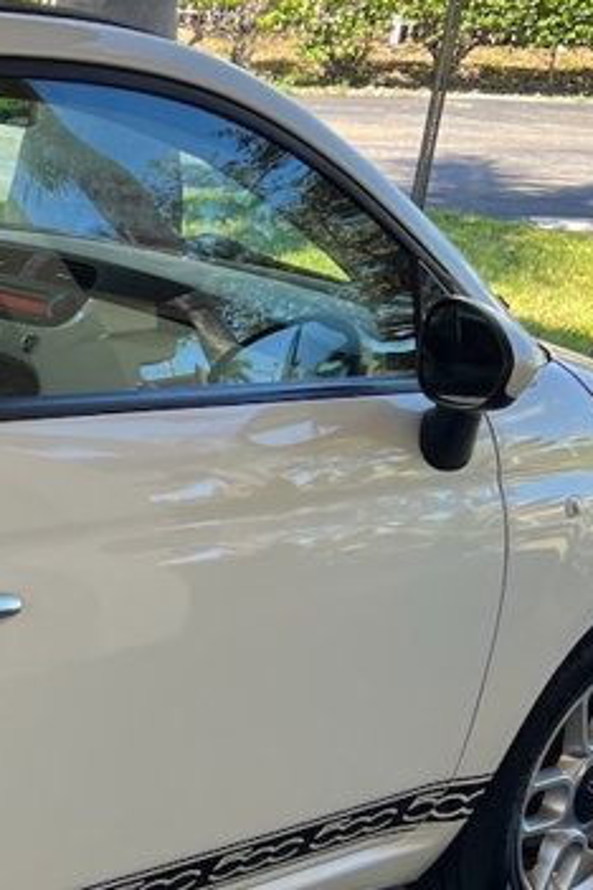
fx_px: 1952
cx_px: -373
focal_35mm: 79
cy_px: 647
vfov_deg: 25.4
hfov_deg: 15.5
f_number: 1.5
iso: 50
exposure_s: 1/458
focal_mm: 5.7
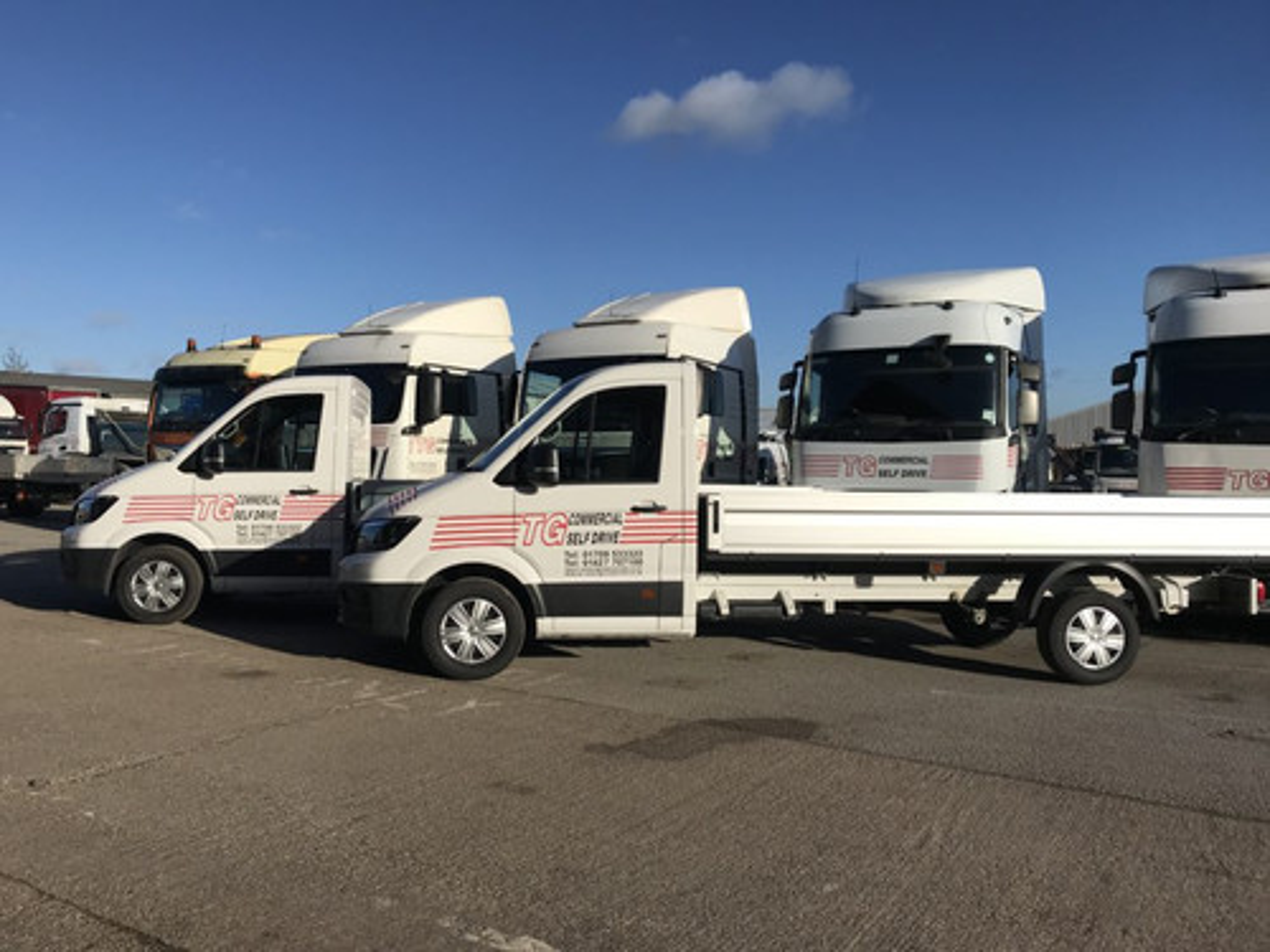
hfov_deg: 63.4
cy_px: 476
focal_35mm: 28
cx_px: 635
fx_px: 1027
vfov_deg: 49.7
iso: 20
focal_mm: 3.99
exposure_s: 1/4000
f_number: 1.8
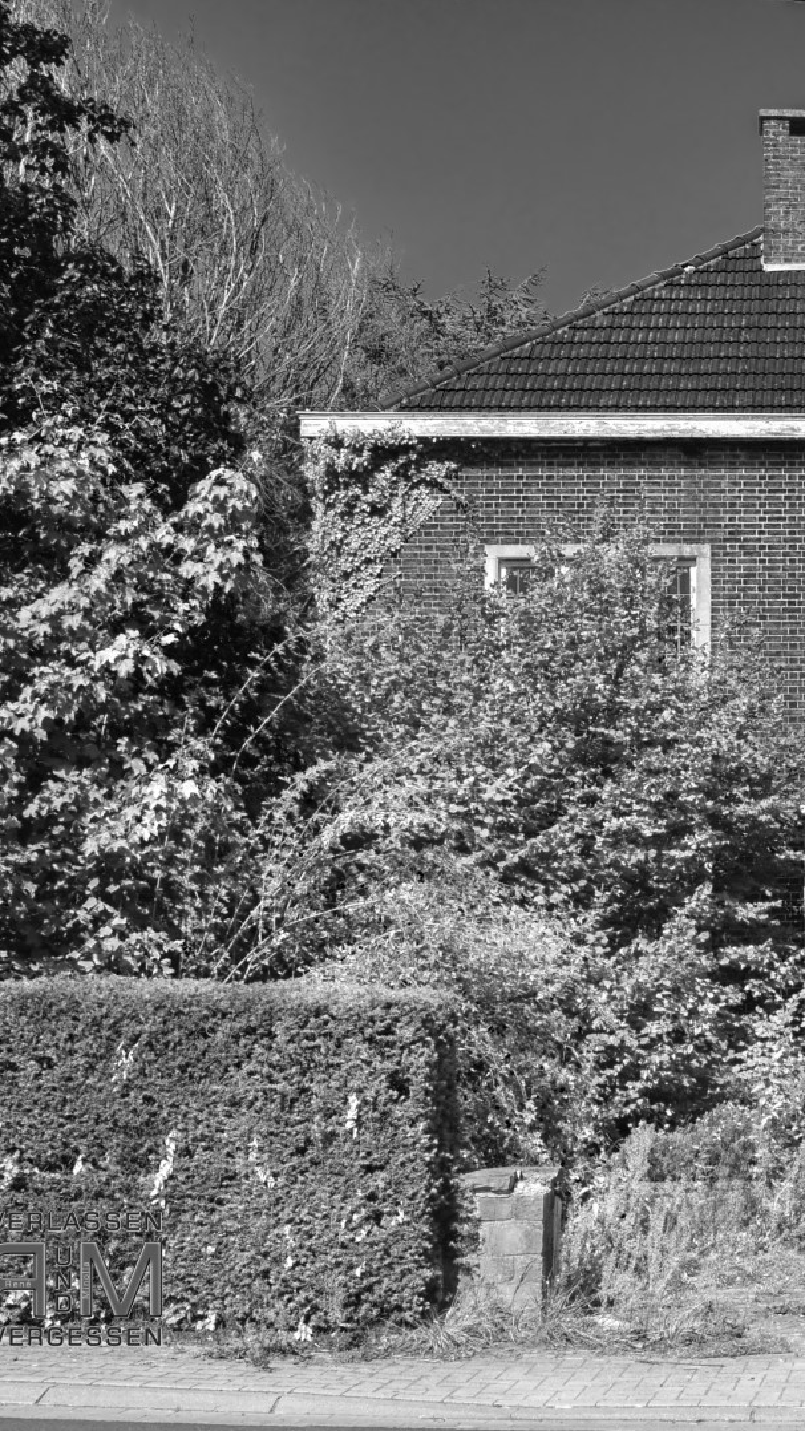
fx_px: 2162
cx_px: 974
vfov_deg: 36.6
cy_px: 716
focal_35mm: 57
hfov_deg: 19.8
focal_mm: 24
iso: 200
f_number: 9
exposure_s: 1/320
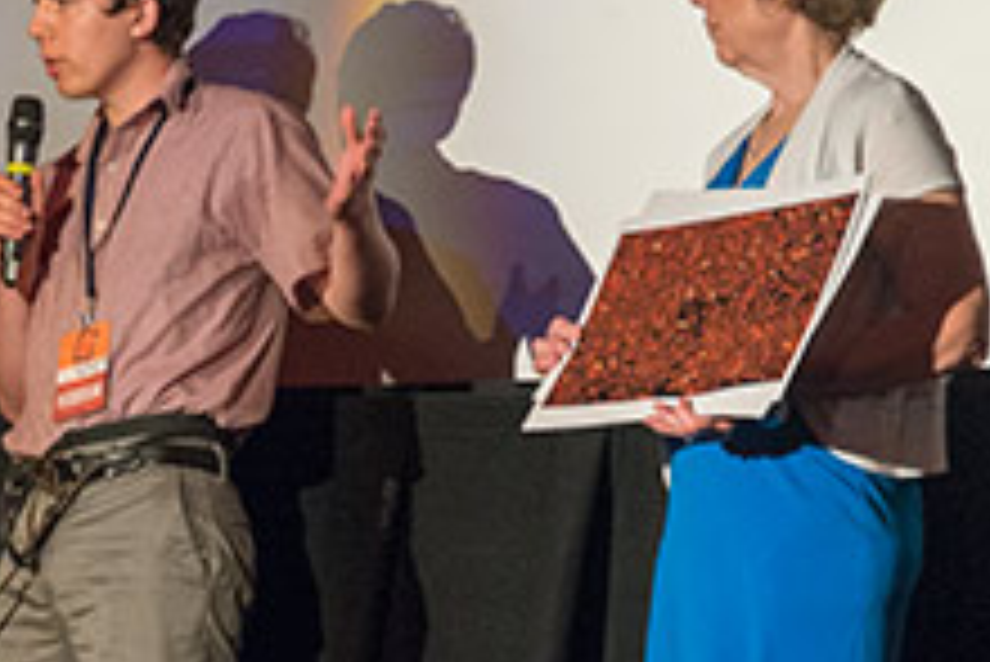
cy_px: 565
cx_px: 104
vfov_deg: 9.0
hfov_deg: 13.3
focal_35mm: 153
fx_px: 4210
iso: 1250
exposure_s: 1/180
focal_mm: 58
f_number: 4
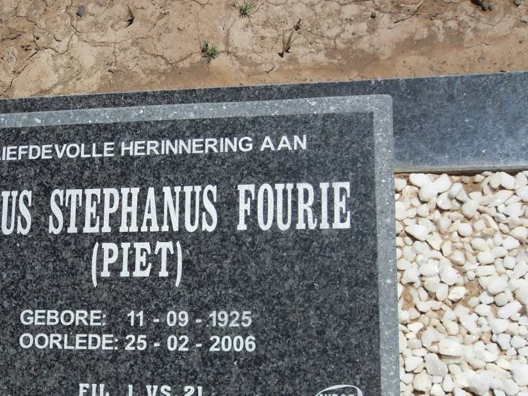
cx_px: 161
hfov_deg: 36.9
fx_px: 778
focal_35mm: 51
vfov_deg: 28.3
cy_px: 274
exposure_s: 1/350
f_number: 8.2
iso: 80
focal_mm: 6.3
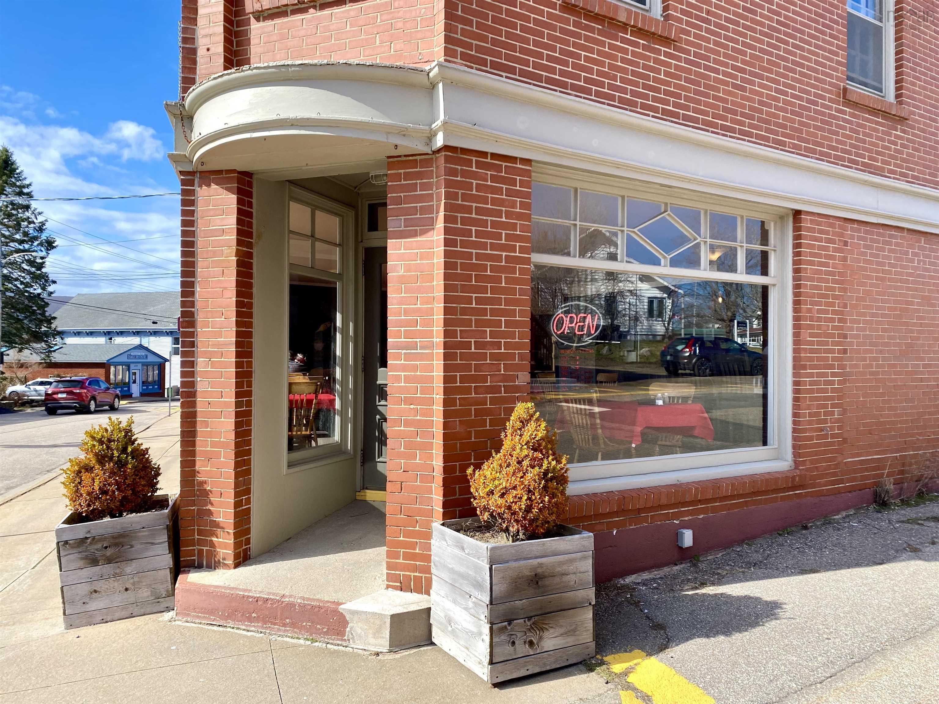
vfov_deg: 53.1
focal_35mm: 26
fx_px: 705
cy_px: 352
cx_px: 470
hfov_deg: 67.3
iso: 32
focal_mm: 4.25
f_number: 1.8
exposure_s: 1/1678
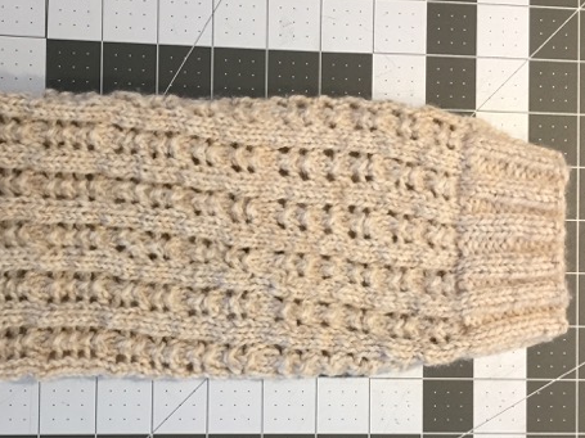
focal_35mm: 51
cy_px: 277
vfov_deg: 28.4
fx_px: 862
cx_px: 172
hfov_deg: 36.9
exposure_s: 1/30
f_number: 2.2
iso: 50
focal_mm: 4.15
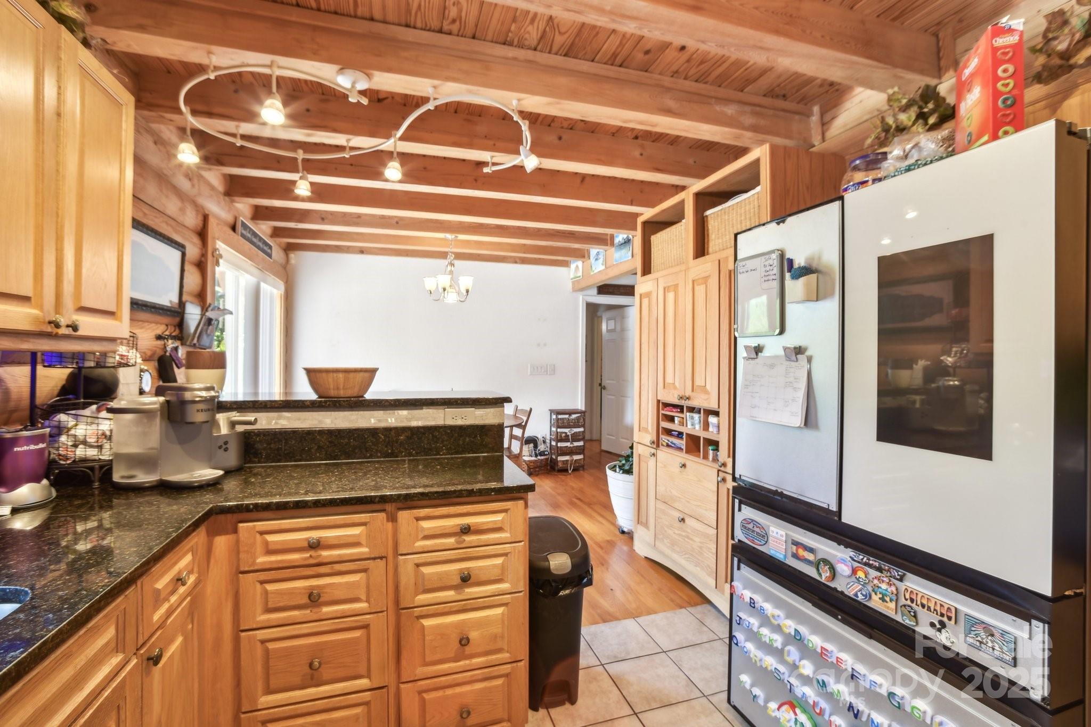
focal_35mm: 15
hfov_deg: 100.4
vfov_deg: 77.3
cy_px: 364
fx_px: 455
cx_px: 546
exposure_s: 1/6
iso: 100
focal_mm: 15
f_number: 11
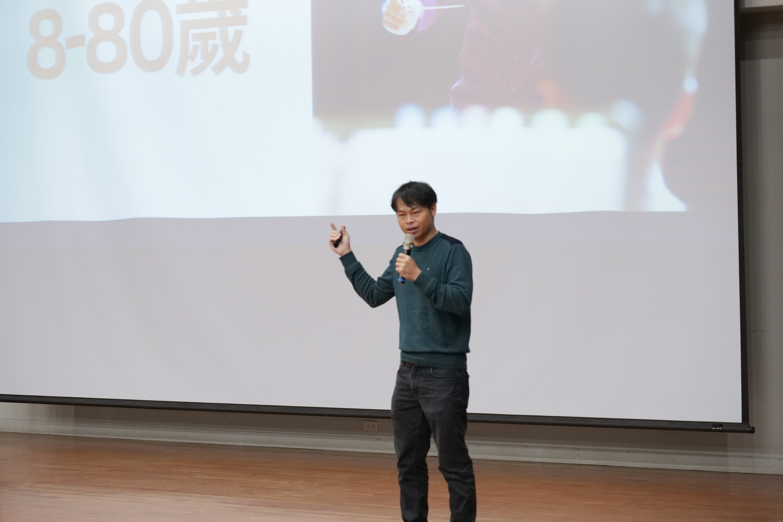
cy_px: 261
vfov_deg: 13.0
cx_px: 392
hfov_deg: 19.5
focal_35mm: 105
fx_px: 2284
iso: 4000
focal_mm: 105
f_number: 4.5
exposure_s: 1/125
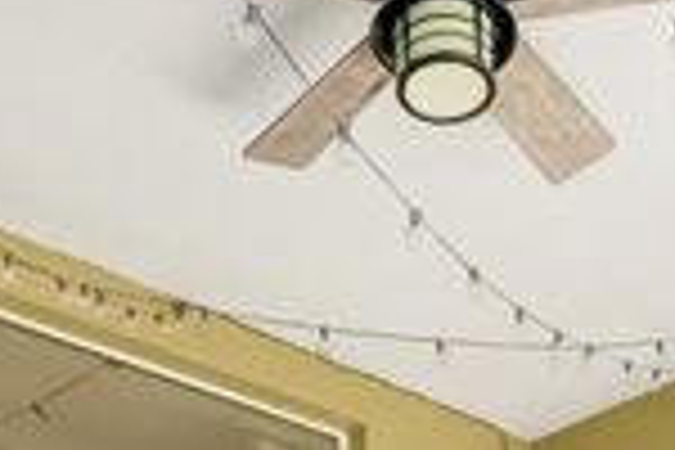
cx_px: 506
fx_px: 1406
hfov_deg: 26.6
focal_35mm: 75
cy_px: 1024
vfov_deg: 13.9
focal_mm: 16
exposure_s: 1/5
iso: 250
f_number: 9
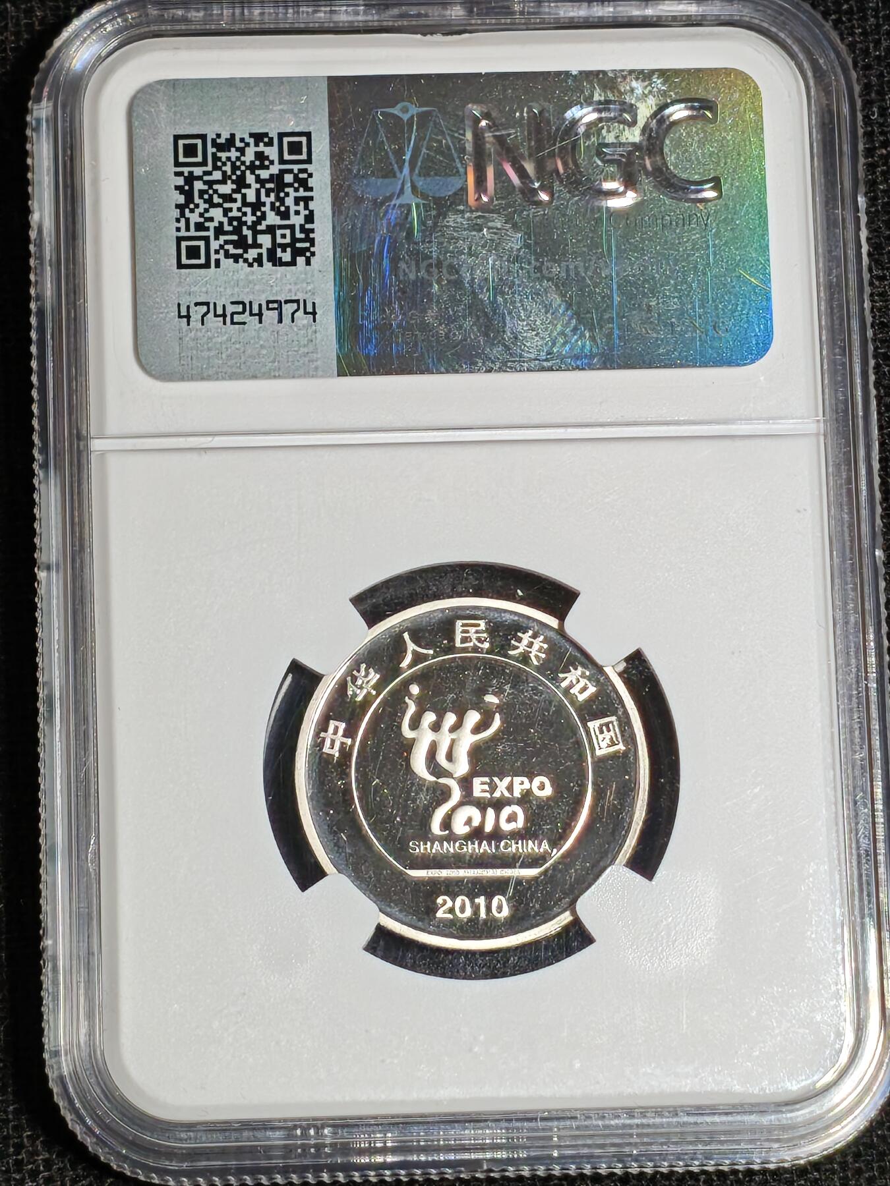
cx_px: 445
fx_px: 4148
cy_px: 593
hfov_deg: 12.2
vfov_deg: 16.3
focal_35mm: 121
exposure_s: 1/810
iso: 50
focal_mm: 4.94
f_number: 1.5
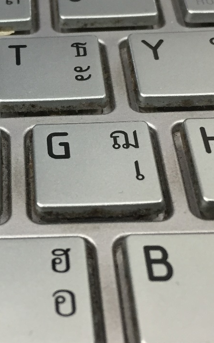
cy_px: 119
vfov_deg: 28.8
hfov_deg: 17.9
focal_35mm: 71
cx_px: -2
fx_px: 662
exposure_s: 1/33
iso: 125
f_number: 2.2
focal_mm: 4.15
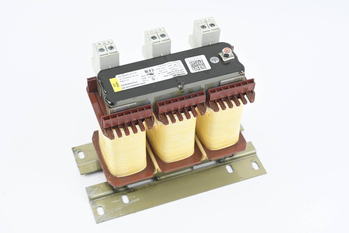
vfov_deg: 22.1
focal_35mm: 62
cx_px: 174
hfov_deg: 32.6
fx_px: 596
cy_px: 116
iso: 250
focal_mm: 41
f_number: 5.6
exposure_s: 1/60
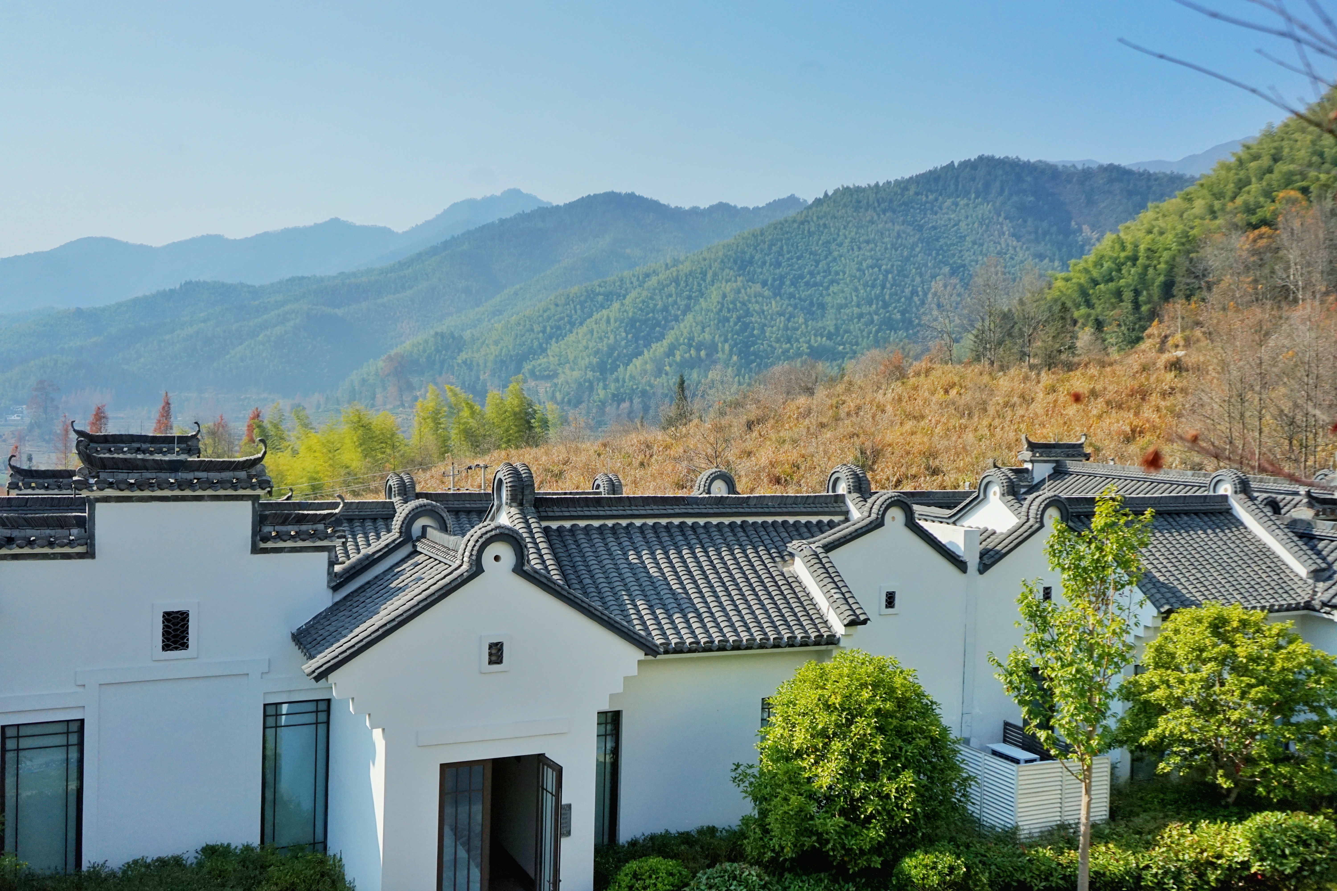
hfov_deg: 57.2
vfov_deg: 40.0
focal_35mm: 33
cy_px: 446
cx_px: 668
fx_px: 1225
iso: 1000
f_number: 4
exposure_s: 1/8000
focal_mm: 33
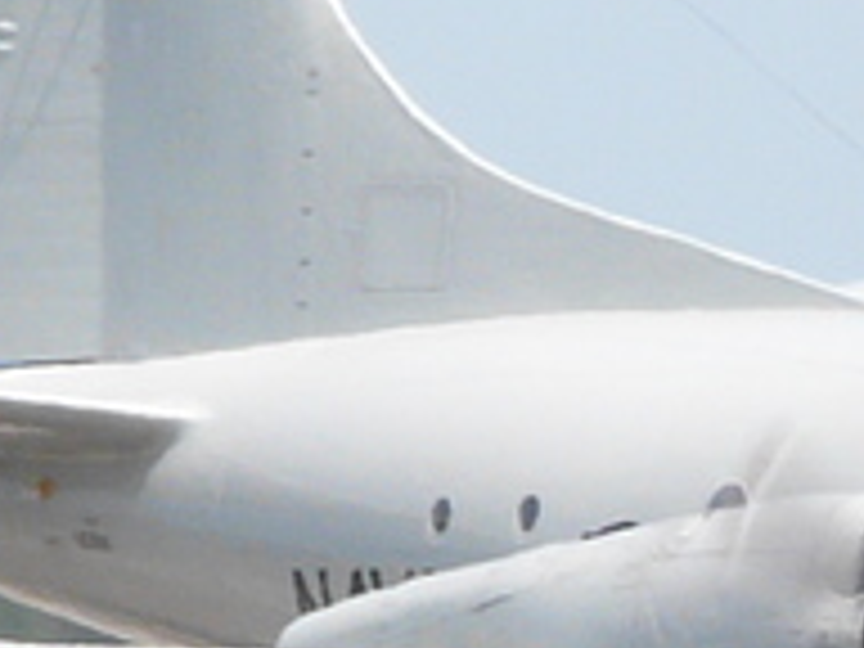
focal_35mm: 1592
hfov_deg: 1.2
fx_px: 39736
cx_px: 1444
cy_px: 250
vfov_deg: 0.9
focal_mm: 49
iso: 100
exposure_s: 1/160
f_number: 8
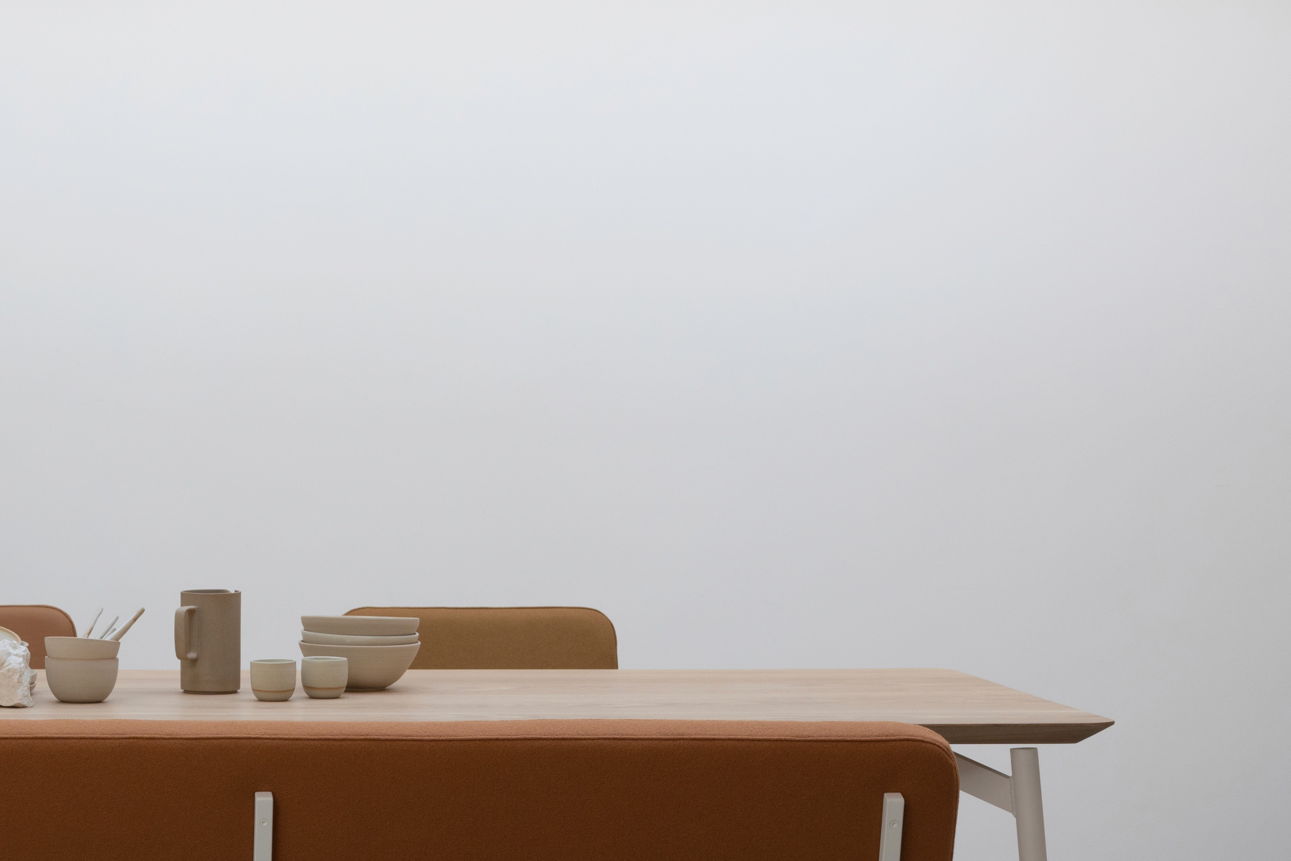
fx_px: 3622
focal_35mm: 101
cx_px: 145
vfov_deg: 13.5
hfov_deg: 19.9
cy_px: 578
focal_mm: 46
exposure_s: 1/30
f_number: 7.1
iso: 320
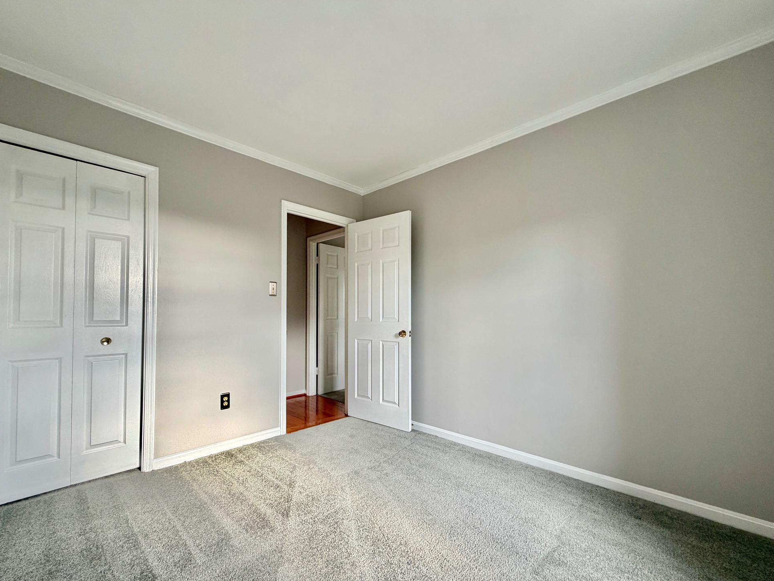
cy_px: 307
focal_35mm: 15
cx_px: 372
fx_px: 335
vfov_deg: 81.7
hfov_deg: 98.1
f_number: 2.2
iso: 125
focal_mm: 2.22
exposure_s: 1/121
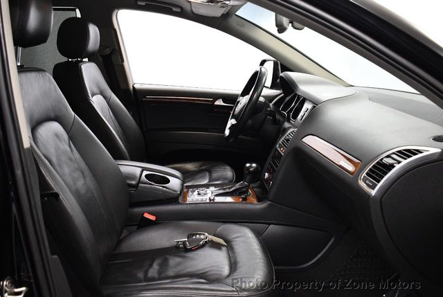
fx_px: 444
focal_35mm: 36
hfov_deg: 53.1
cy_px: 148
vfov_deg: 37.0
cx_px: 222
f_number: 3.5
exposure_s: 1/125
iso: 2000
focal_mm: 18
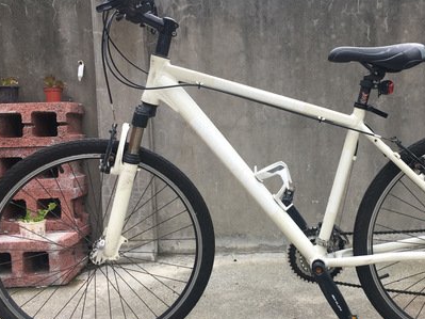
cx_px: 281
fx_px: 540
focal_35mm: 44
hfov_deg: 42.4
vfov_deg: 32.8
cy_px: 182
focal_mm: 4.15
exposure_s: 1/120
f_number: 2.2
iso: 32
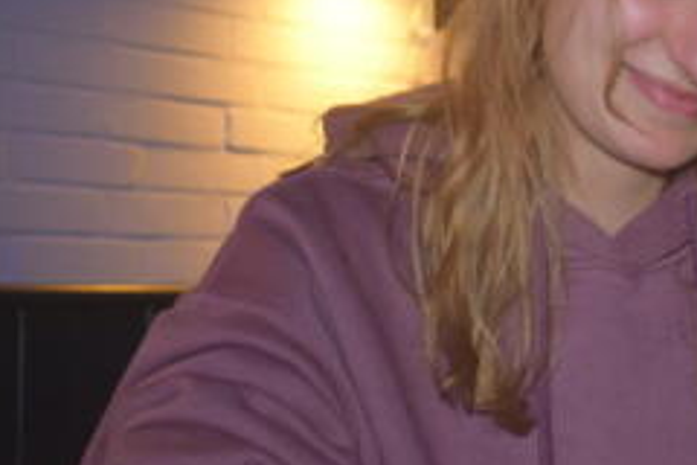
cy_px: 80
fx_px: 1936
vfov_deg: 13.6
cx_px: 668
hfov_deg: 19.9
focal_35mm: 100
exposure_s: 1/60
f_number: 4.5
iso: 1600
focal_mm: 32
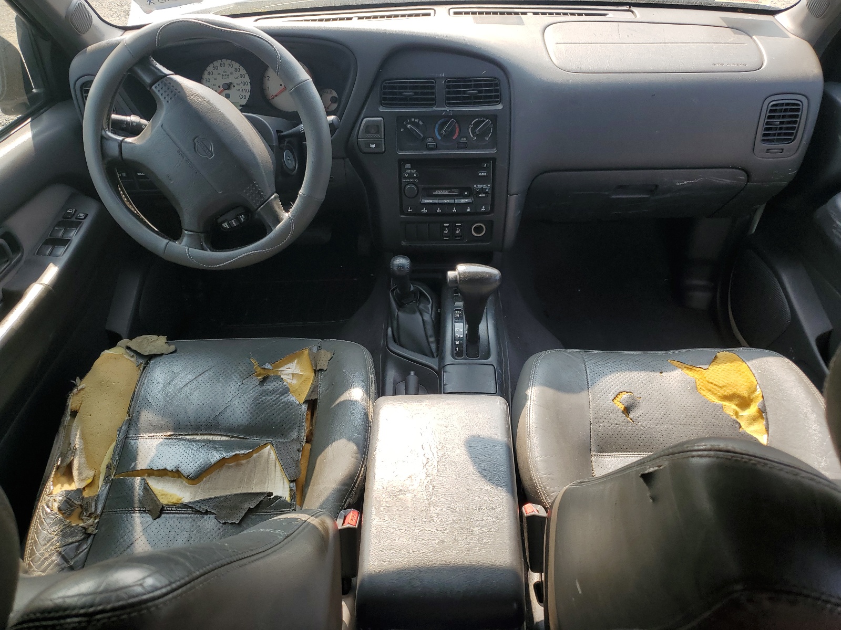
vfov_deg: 53.1
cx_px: 420
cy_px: 315
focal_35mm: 26
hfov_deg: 67.3
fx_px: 632
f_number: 1.5
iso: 50
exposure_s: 1/556
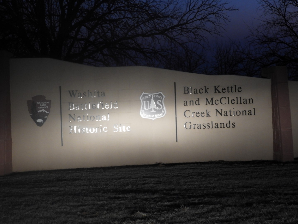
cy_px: 112
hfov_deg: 17.1
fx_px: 990
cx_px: 149
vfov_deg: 12.9
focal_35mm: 115
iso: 400
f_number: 5
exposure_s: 1/20
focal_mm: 20.6
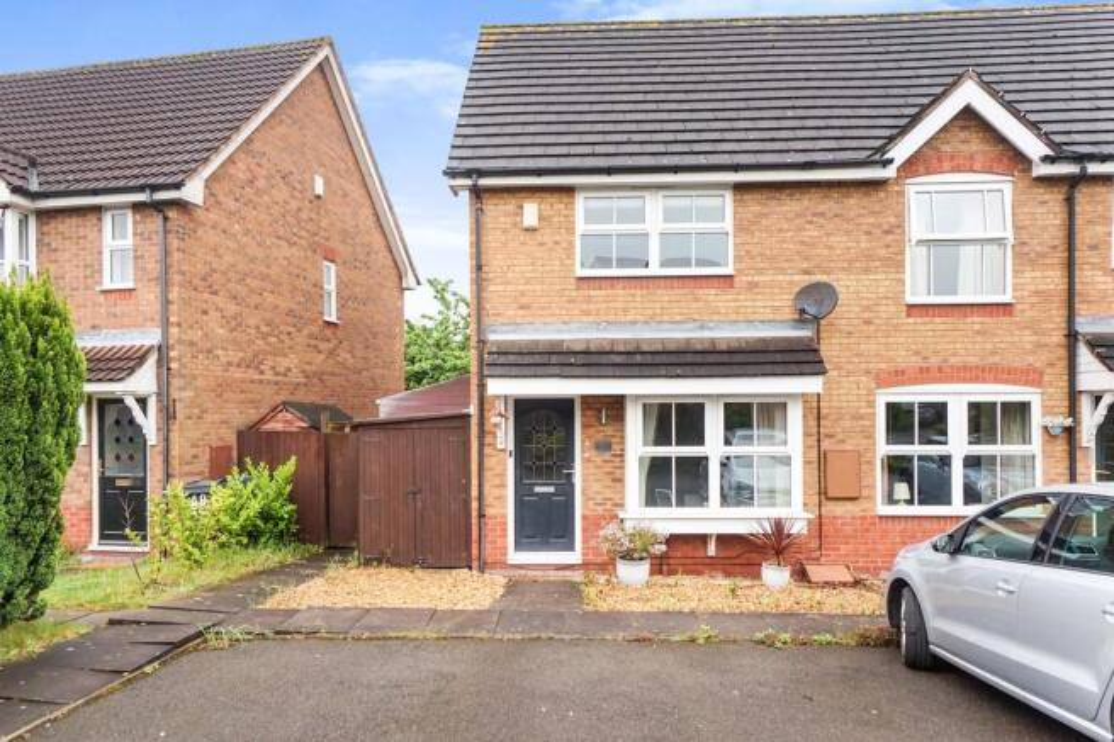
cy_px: 371
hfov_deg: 70.5
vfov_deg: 50.4
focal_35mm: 26
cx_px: 557
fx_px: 789
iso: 400
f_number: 6.3
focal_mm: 17
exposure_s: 1/125
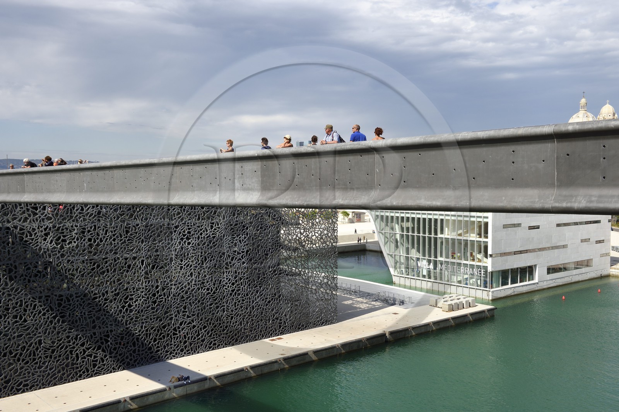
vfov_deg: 36.8
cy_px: 206
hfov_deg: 53.2
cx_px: 310
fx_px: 618
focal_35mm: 36
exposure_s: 1/200
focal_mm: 36
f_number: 16
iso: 200
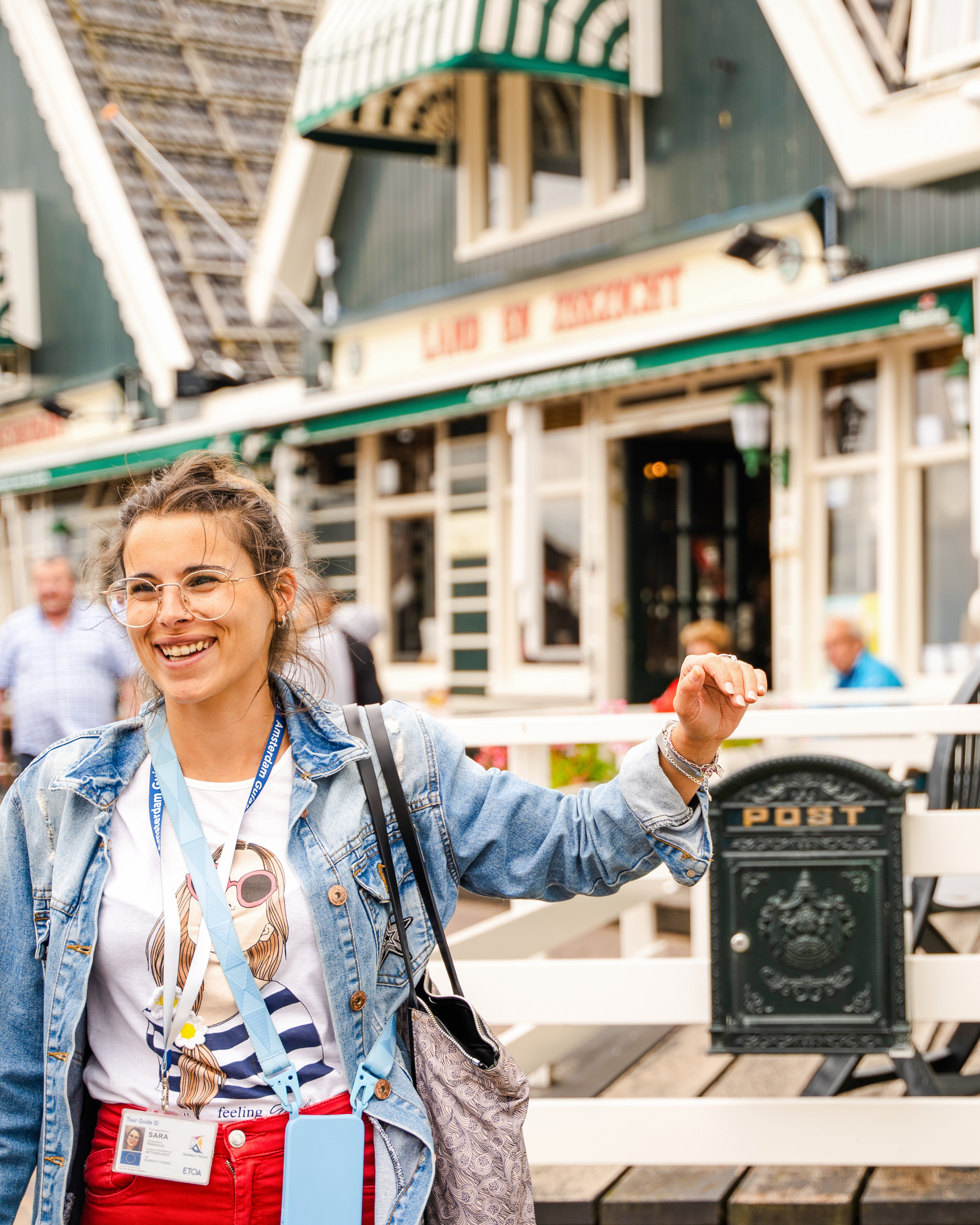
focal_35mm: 68
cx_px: 741
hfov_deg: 22.3
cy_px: 612
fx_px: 2465
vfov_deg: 27.9
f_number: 2.8
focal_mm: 48
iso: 100
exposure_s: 1/500
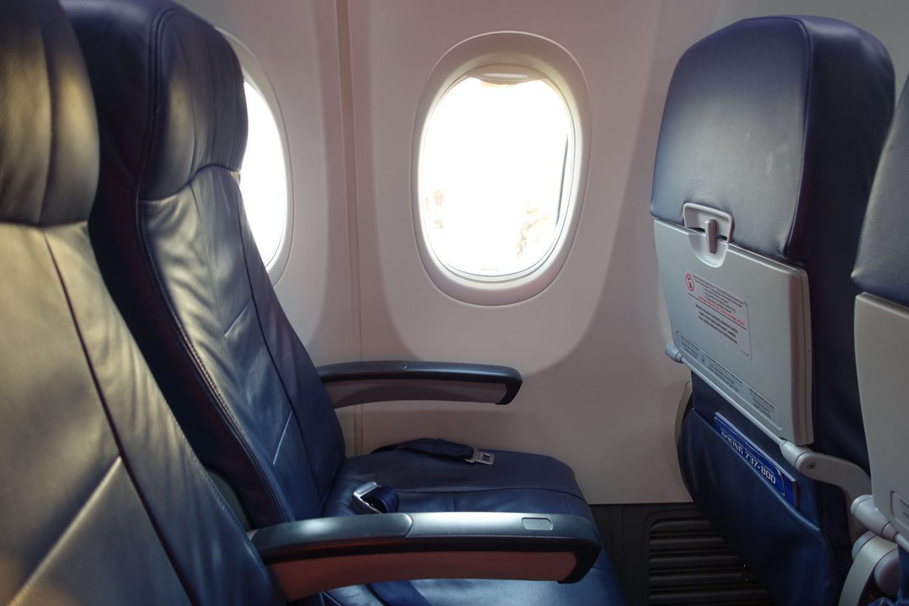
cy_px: 303
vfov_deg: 53.1
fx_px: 606
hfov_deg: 73.7
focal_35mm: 24
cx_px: 454
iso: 125
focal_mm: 8.8
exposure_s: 1/30
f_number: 2.2
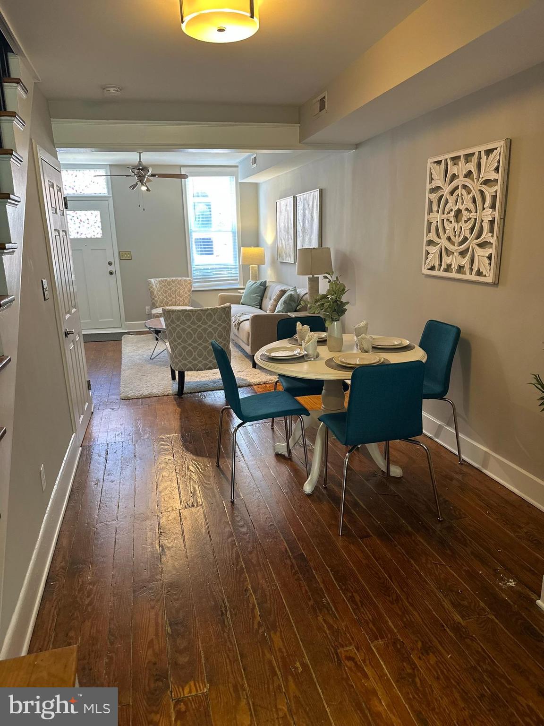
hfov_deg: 56.8
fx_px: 503
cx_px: 272
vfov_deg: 71.6
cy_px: 363
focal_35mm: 24
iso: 250
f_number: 1.78
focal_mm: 6.86
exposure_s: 1/60
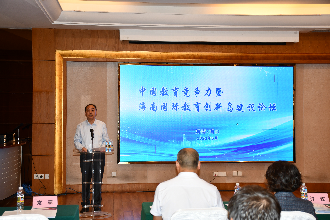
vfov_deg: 26.5
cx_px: 165
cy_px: 110
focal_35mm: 51
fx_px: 467
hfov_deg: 38.9
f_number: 4.2
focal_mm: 34
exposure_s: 1/125
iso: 400
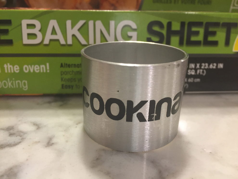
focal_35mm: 29
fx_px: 199
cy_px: 90
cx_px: 119
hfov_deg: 61.6
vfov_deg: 48.2
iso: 125
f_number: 2.2
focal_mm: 4.15
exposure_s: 1/30
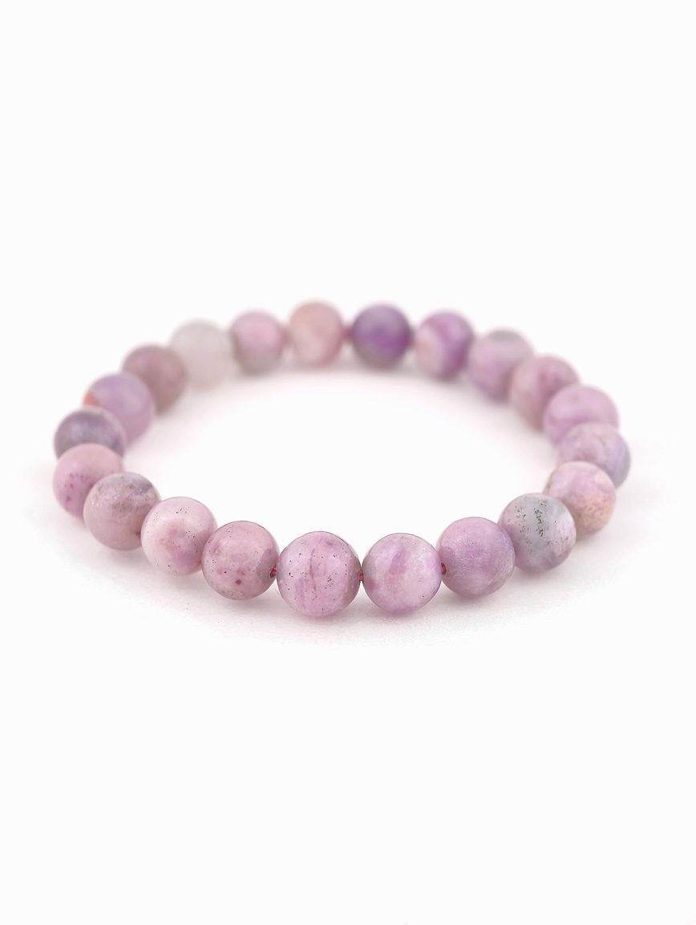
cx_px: 348
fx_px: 2273
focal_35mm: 85
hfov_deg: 17.4
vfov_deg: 23.0
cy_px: 462
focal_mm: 22.48
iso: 125
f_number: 2.67
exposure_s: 1/161
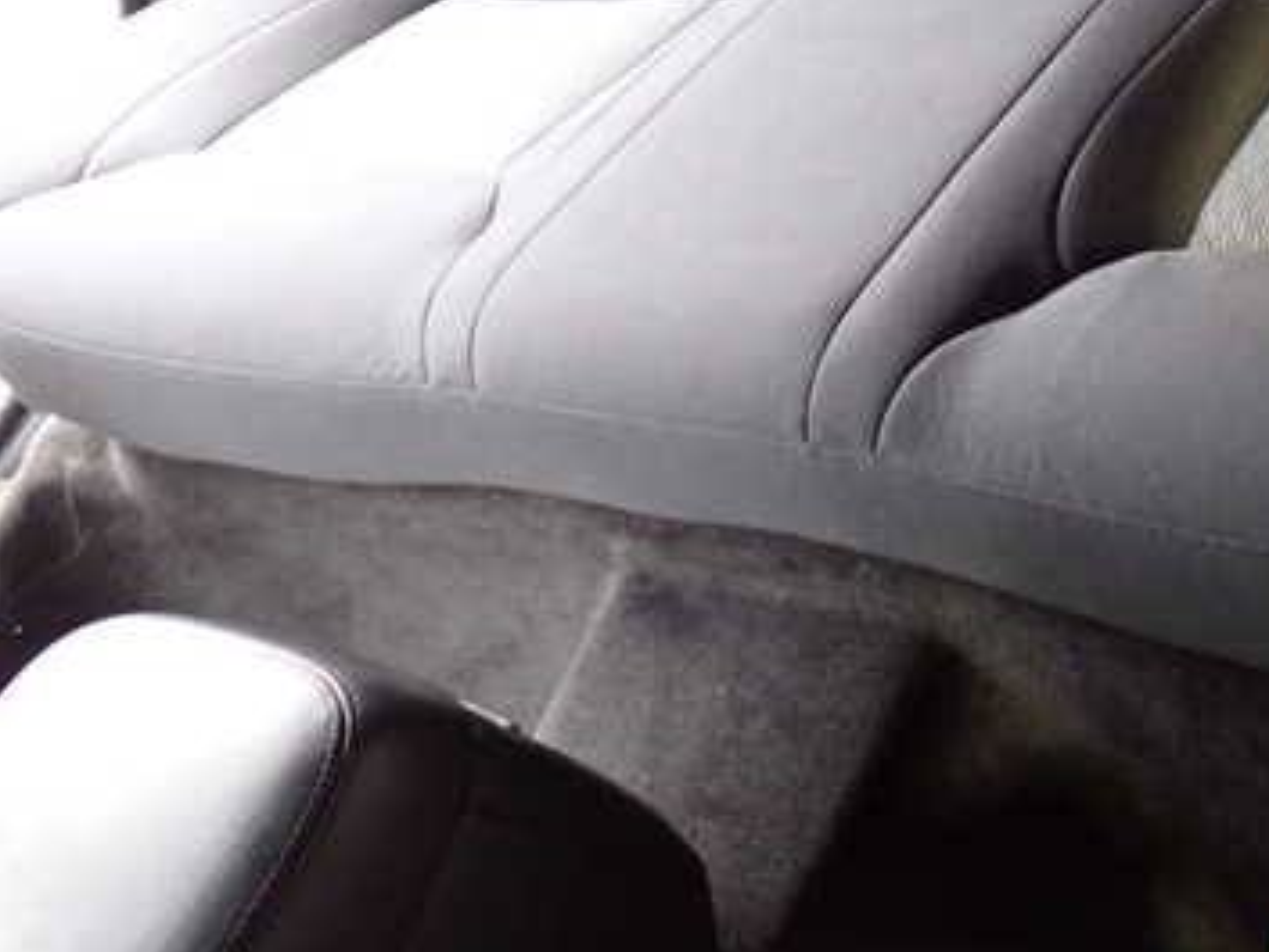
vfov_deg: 28.1
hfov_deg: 36.2
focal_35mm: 51
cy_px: 216
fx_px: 1870
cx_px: 1014
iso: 640
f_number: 2.3
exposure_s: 1/30
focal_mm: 5.4
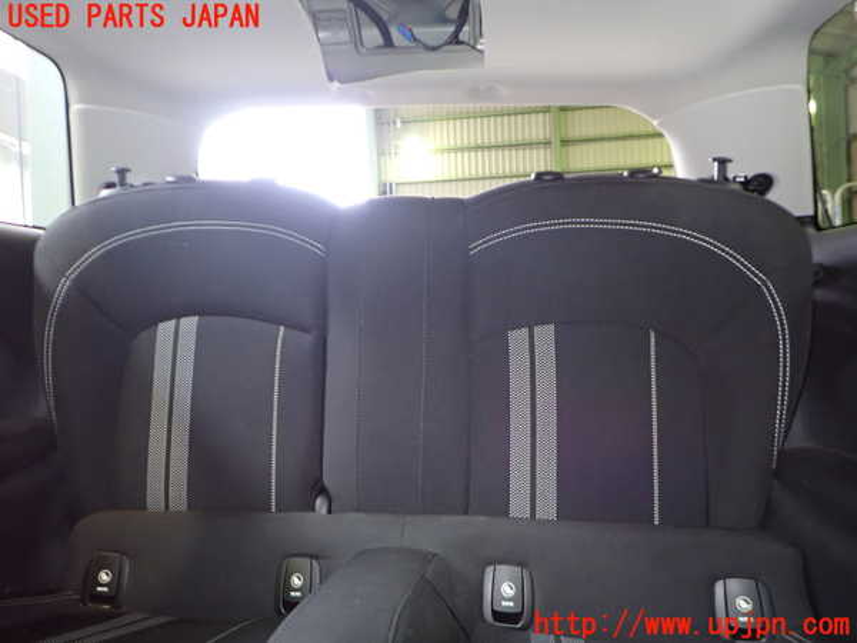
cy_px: 322
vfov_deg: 54.9
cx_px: 428
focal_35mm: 25
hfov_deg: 69.4
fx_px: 619
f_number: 2
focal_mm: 4.5
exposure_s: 1/30
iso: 400
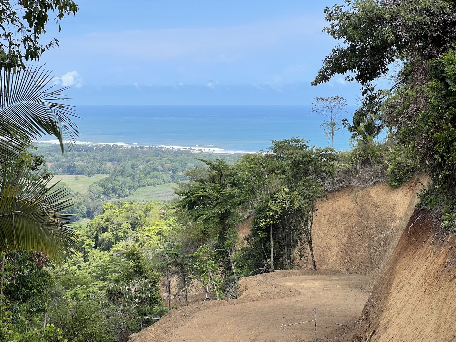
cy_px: 171
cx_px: 228
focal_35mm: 77
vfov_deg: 19.1
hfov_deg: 25.3
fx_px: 1014
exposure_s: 1/539
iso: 32
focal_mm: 9
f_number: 2.8
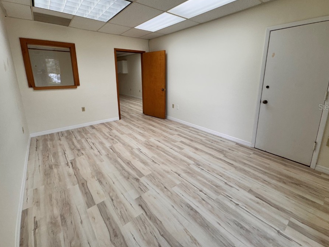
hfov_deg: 94.5
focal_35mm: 16
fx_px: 152
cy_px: 107
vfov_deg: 77.7
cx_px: 165
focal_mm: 2.22
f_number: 2.2
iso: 40
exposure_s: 1/157
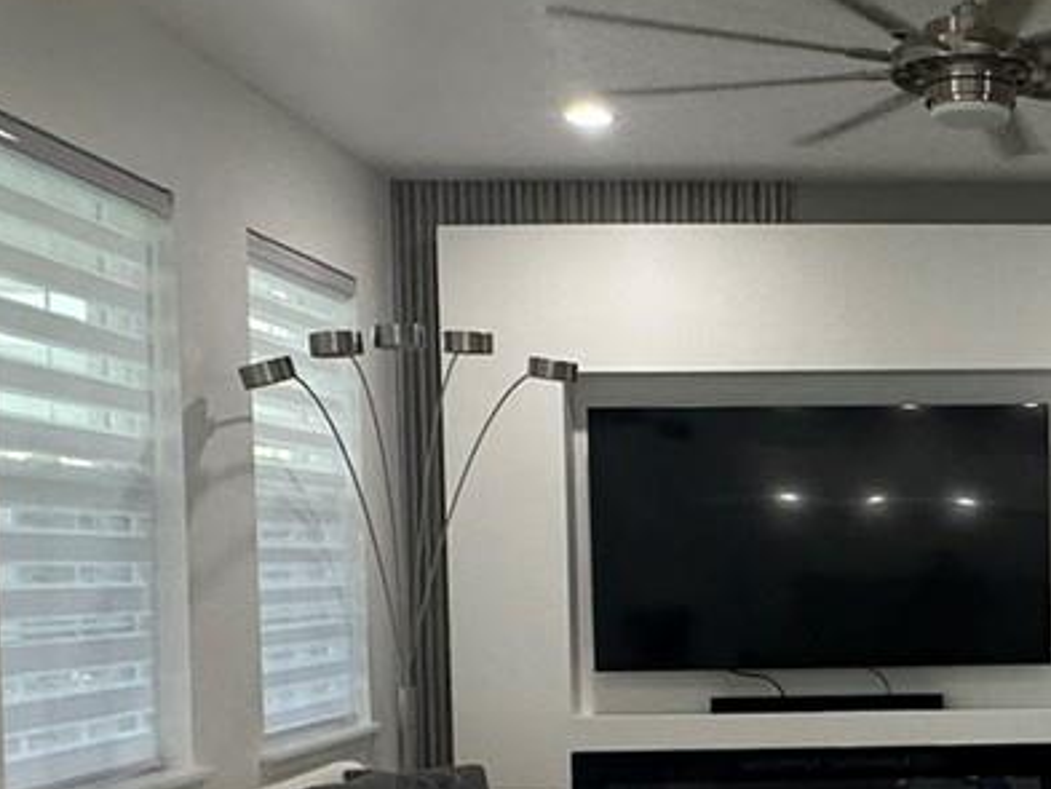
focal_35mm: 57
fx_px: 1731
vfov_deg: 25.1
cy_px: 669
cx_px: 1059
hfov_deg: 31.2
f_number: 2.2
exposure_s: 1/120
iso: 200
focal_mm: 2.22
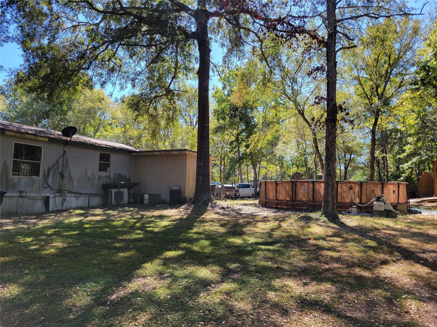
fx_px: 328
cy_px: 164
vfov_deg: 53.1
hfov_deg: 67.3
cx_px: 218
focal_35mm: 26
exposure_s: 1/547
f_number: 1.8
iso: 40
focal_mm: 5.4
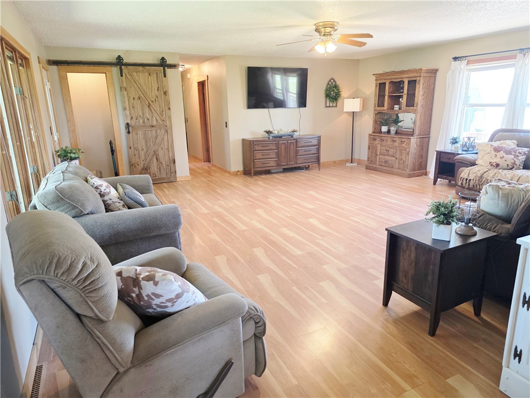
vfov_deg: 58.9
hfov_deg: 73.9
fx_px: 352
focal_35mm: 23
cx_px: 265
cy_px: 199
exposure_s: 1/120
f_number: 1.7
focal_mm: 6.3
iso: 320
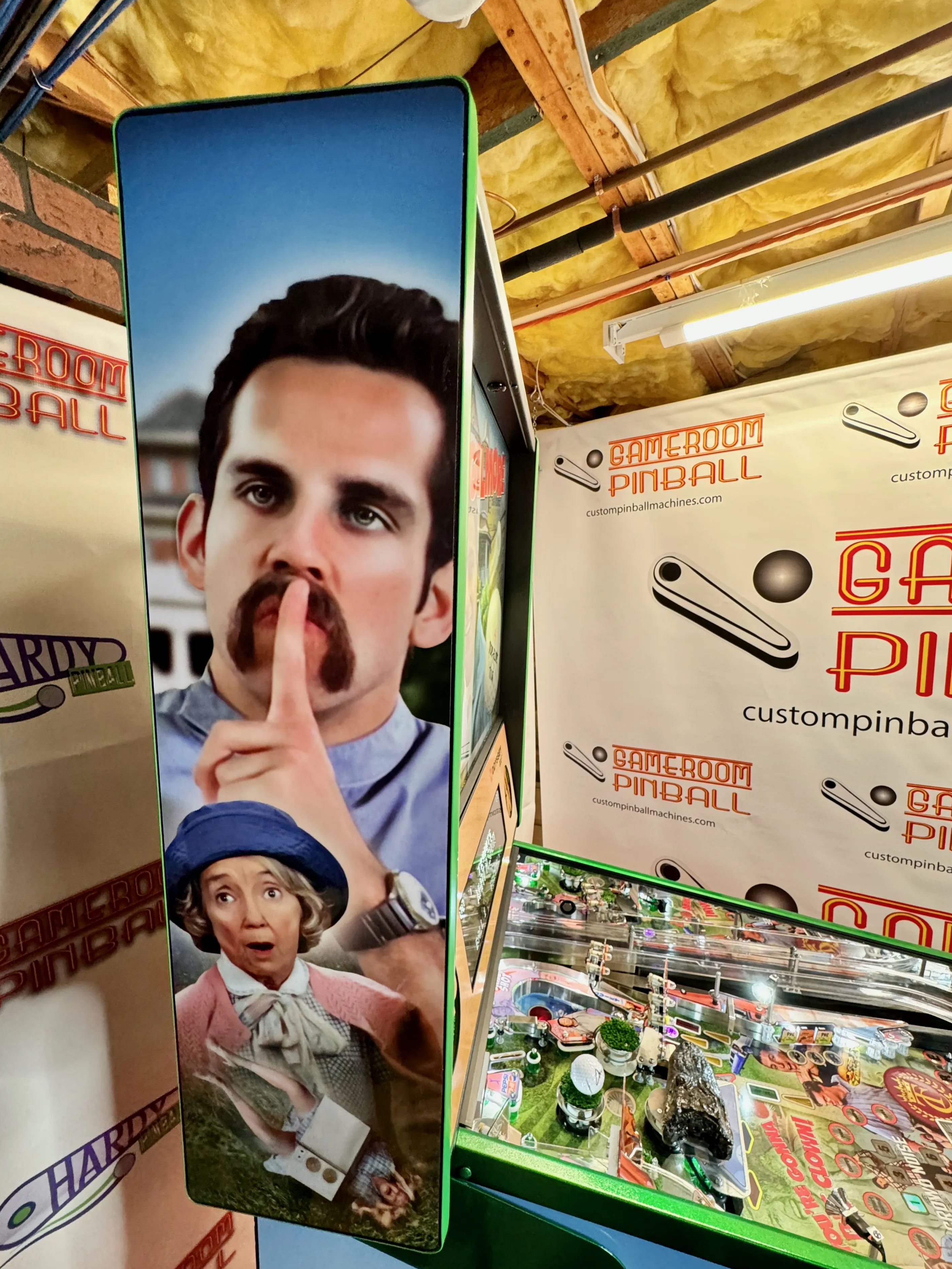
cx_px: 480
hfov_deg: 81.7
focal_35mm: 15
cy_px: 668
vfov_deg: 98.1
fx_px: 550
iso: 500
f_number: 2.2
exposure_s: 1/60
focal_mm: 2.22
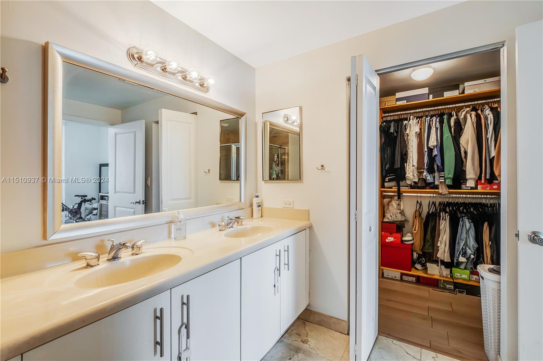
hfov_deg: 100.4
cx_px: 272
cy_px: 180
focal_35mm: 15
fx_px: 226
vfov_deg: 77.3
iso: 400
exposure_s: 1/30
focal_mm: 10
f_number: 8
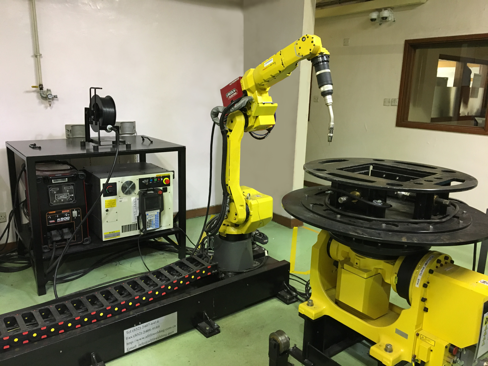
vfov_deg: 48.2
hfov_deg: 61.7
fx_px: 409
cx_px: 244
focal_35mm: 29
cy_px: 183
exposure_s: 1/33
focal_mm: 4.15
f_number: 2.2
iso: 200
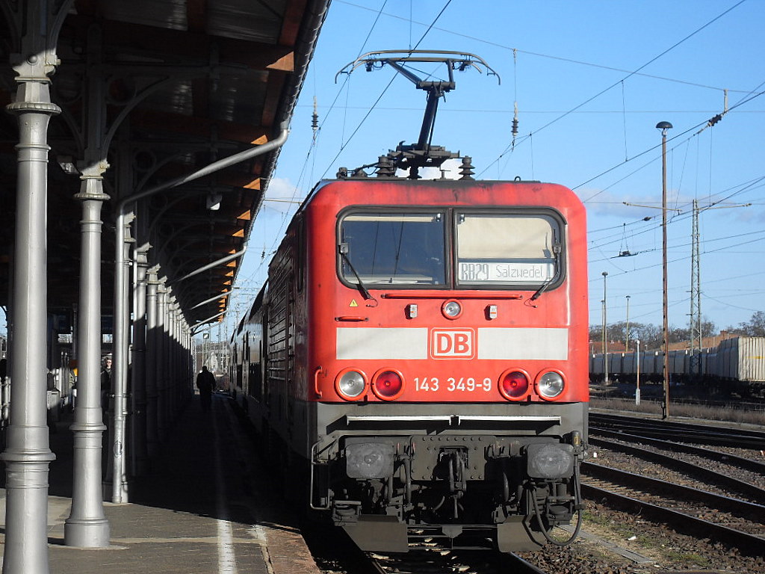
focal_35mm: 89
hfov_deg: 22.0
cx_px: 382
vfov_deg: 16.6
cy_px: 287
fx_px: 1967
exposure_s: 1/500
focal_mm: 15.3
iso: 80
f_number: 4.8
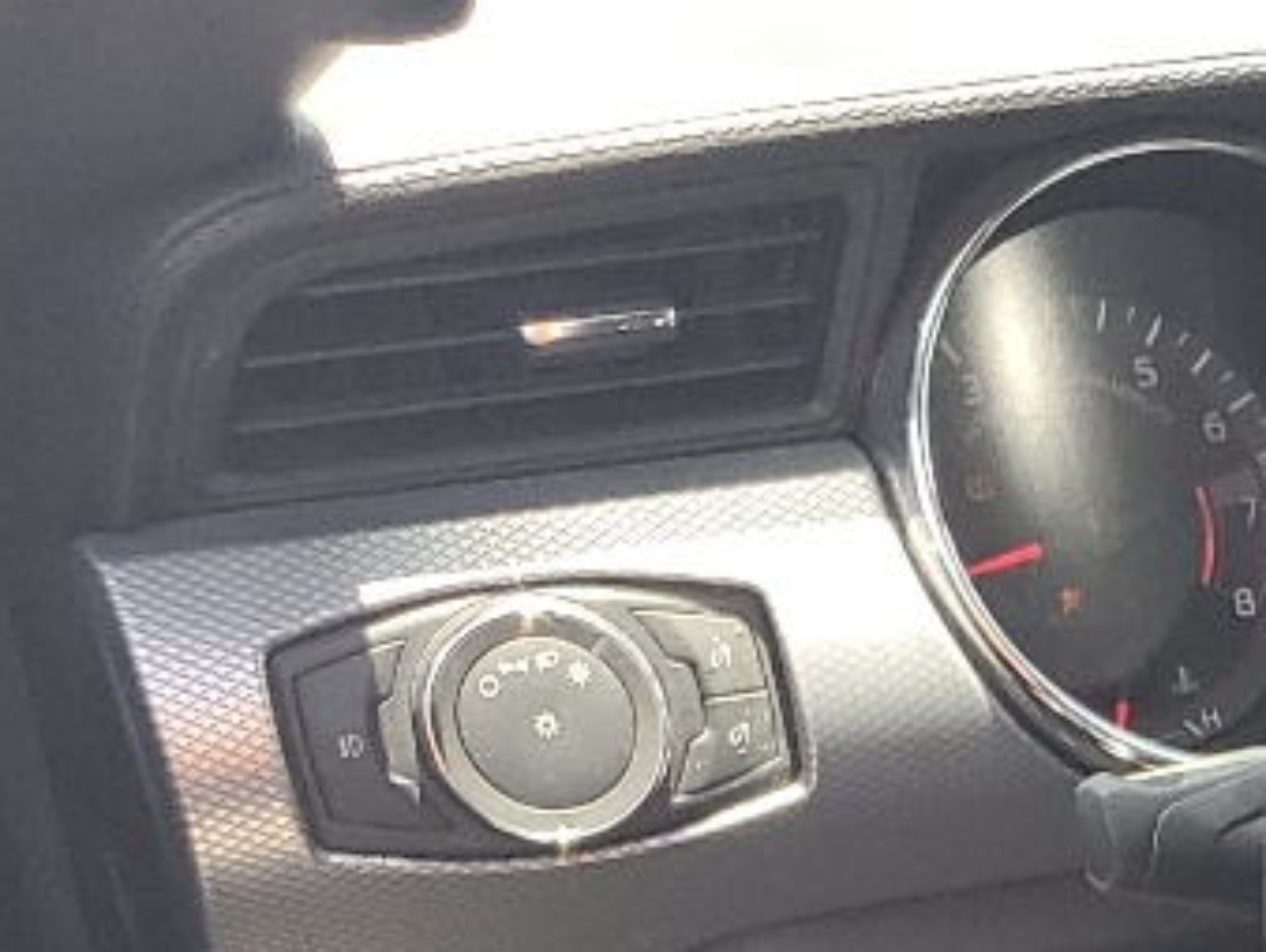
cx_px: 2592
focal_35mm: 123
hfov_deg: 13.5
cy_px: 2136
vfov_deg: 10.6
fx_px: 4502
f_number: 1.5
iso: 50
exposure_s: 1/217
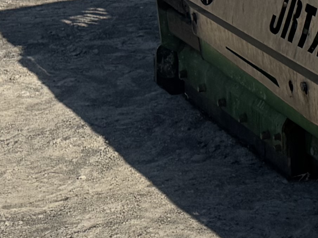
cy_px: -160
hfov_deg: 10.8
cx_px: 786
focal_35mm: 152
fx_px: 1396
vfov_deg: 9.4
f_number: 1.78
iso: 80
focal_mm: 6.76
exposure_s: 1/4950
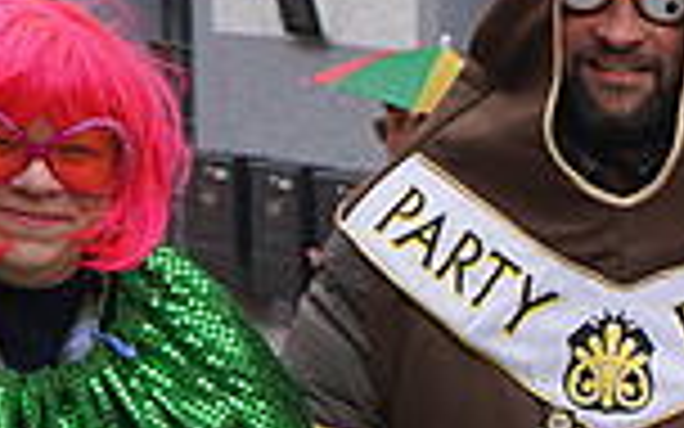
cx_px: 1487
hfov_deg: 8.6
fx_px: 4213
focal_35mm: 226
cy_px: 692
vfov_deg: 5.7
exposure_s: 1/200
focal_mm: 36
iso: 100
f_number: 4
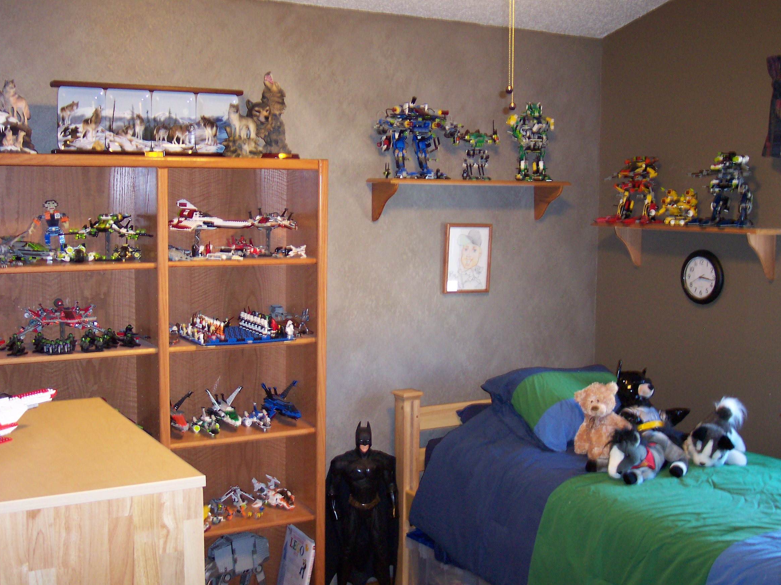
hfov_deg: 44.8
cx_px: 363
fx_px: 947
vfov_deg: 34.3
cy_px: 307
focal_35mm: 42
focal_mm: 8
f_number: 2.8
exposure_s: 1/30
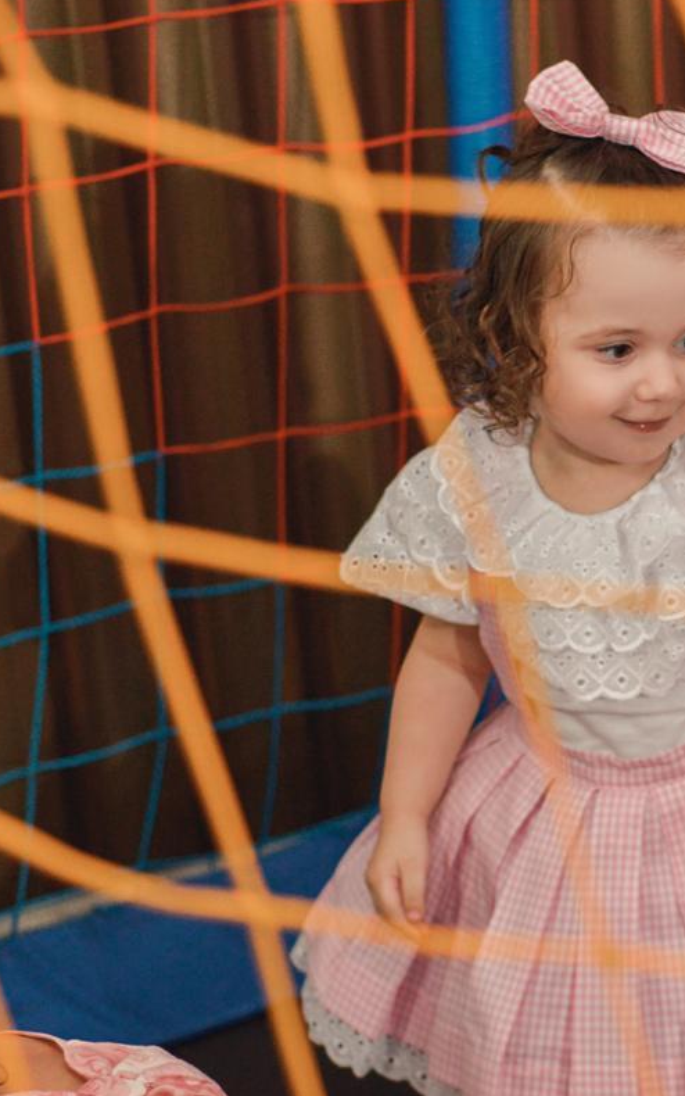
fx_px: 3464
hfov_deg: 11.1
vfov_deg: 18.0
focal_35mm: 116
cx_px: 750
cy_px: 544
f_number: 2.5
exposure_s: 1/125
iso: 800
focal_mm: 50
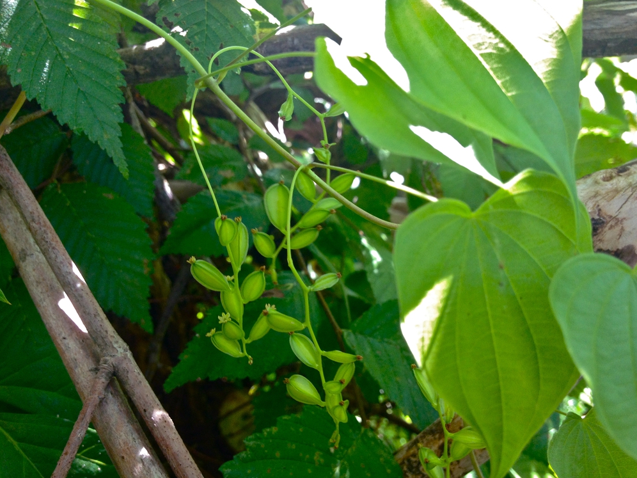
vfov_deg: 39.7
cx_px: 317
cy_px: 237
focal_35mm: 36
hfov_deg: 51.4
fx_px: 662
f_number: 2.4
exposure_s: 1/120
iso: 100
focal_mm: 4.28
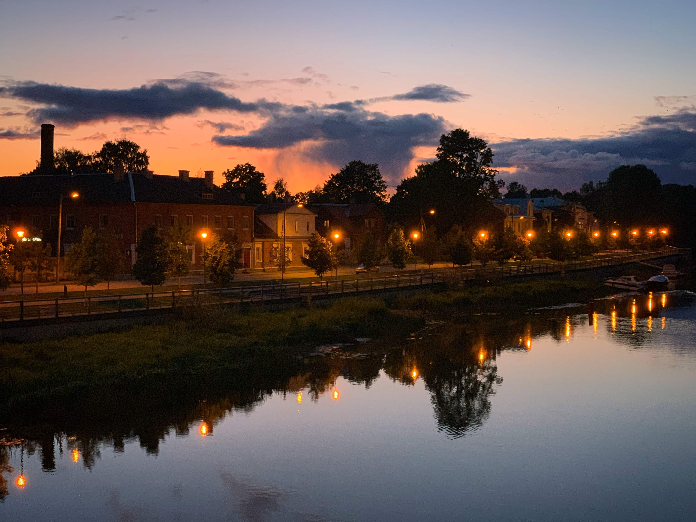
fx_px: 1046
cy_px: 261
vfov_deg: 28.0
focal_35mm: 52
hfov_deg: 36.8
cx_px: 348
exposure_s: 1/50
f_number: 2.4
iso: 400
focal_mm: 6
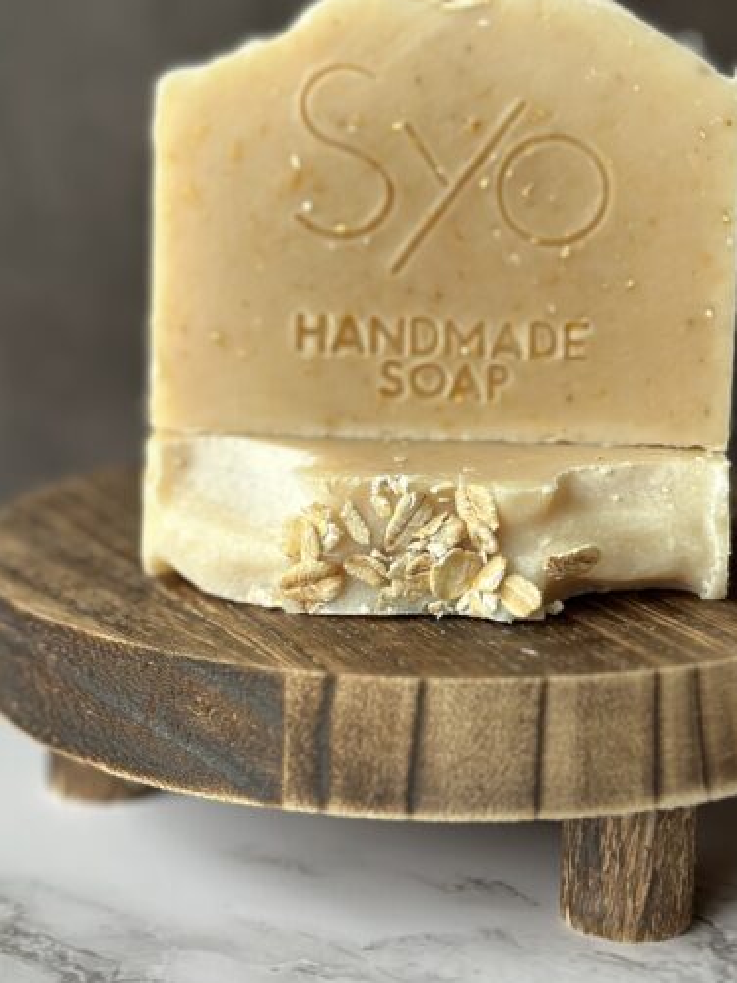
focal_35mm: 77
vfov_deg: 25.3
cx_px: 432
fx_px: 2187
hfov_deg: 19.1
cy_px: 441
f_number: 1.78
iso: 160
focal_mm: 6.86
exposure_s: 1/60
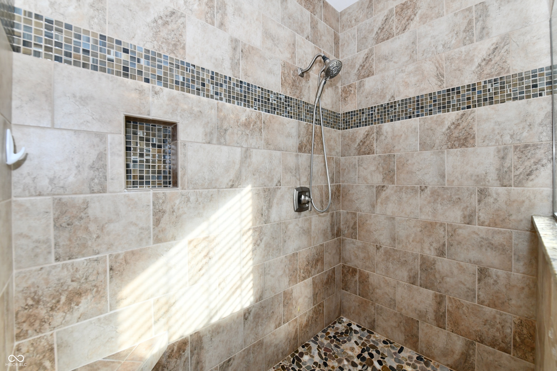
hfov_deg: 104.3
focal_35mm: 14
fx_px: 217
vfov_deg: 81.2
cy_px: 186
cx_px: 278
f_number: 6.3
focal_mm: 14
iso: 640
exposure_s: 1/160
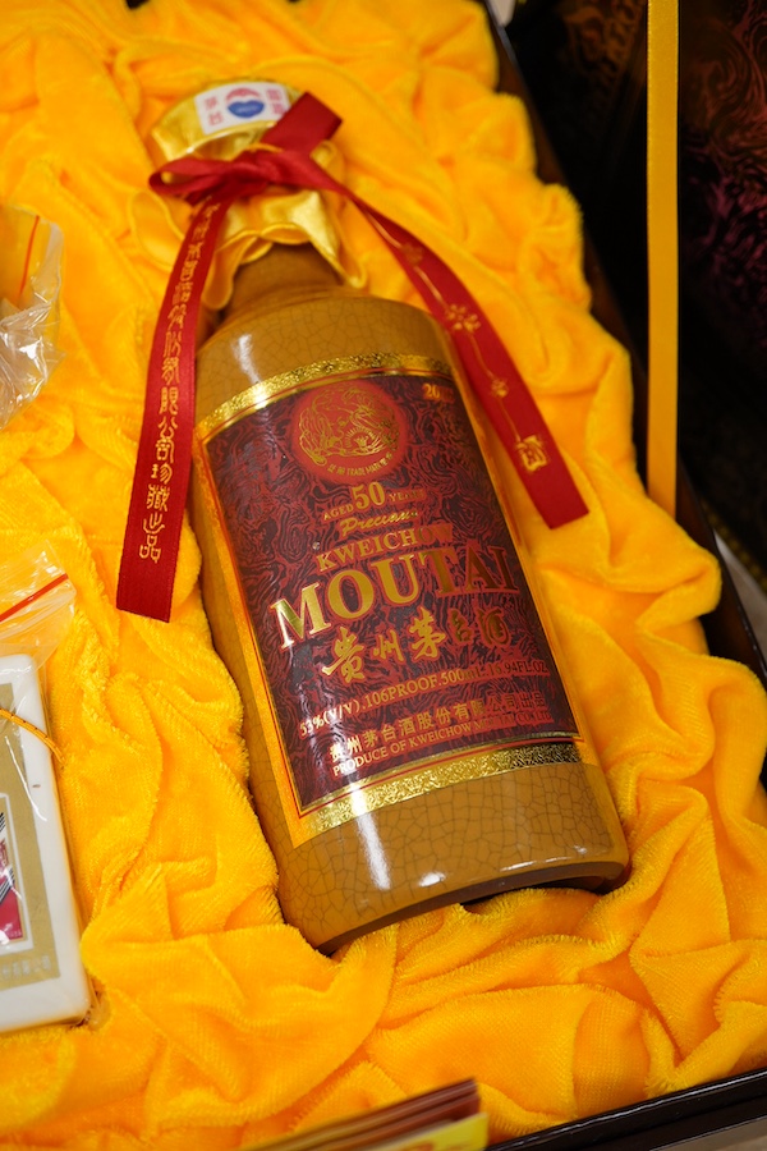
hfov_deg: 29.9
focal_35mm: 45
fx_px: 1438
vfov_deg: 43.6
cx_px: 384
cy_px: 576
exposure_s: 1/125
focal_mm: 30
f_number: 7.1
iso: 1250
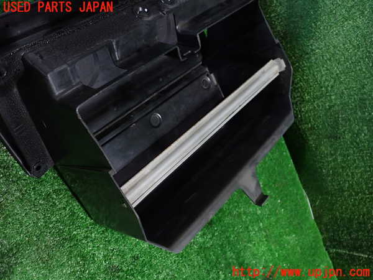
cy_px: 140
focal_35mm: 30
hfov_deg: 60.0
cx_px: 186
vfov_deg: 46.8
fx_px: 323
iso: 320
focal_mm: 5.4
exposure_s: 1/30
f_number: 2.3
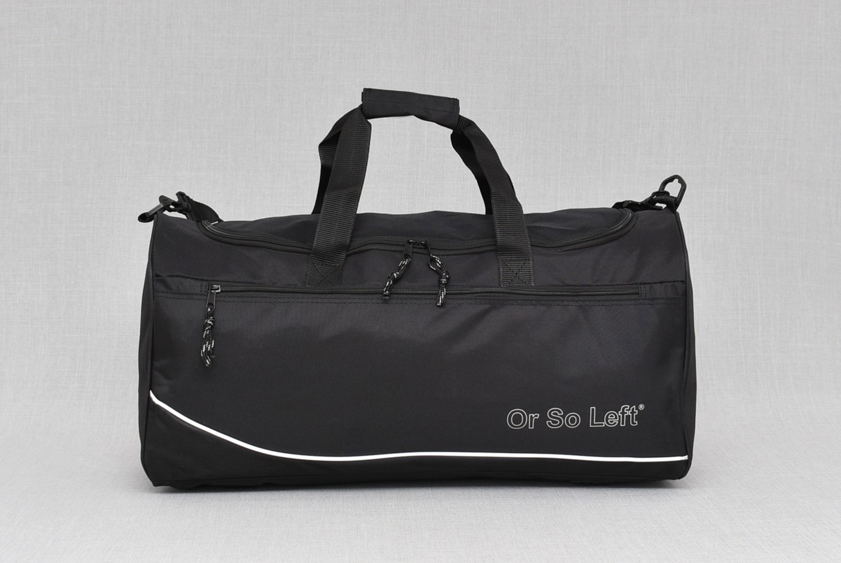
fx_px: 1017
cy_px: 282
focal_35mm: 44
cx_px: 420
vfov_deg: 30.9
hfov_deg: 44.9
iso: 100
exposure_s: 1/60
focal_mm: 29
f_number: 5.6
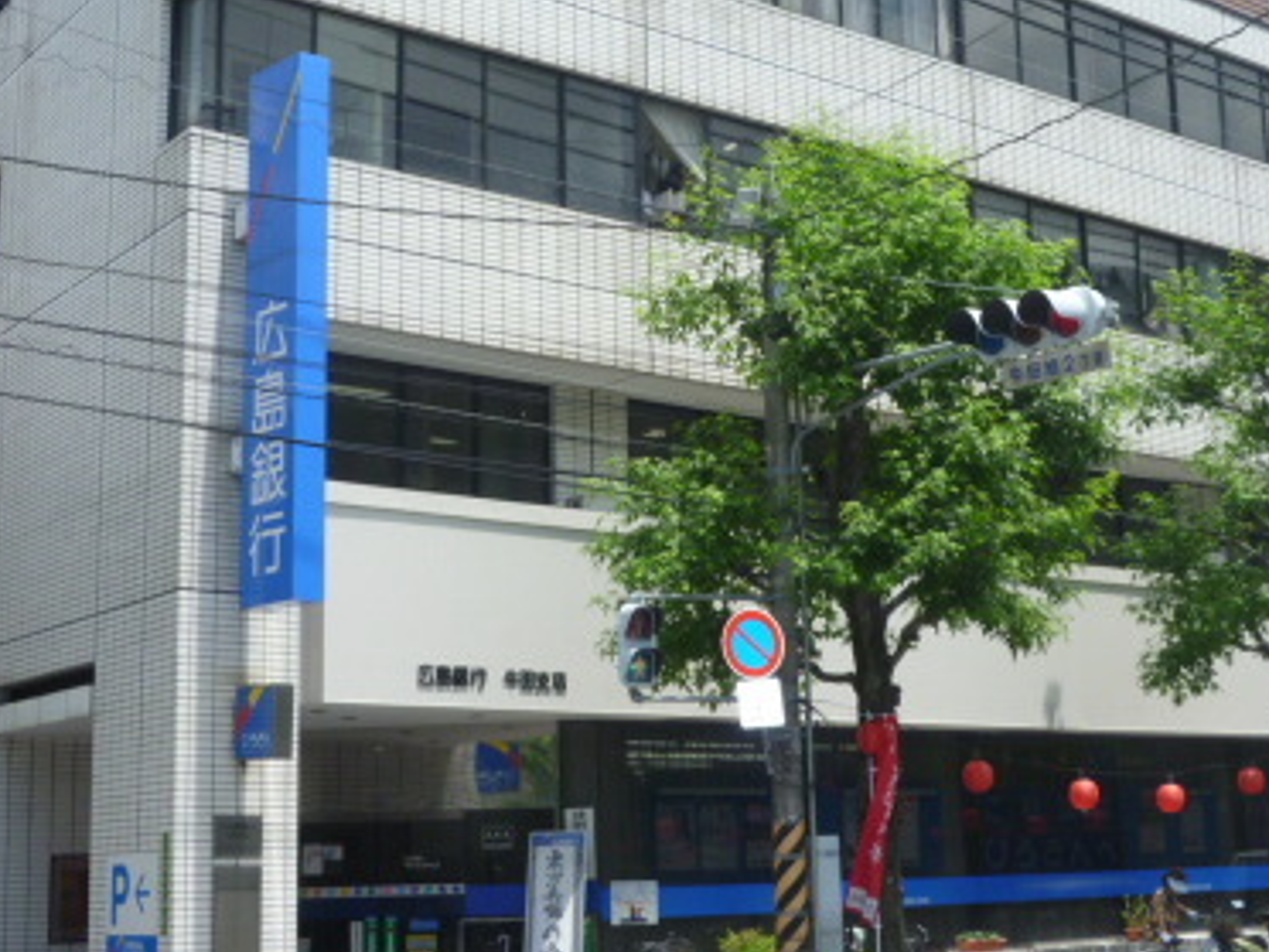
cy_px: 348
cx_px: 720
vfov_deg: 23.6
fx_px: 2273
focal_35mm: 62
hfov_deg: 31.2
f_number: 4.5
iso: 100
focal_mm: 6.3
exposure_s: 1/400
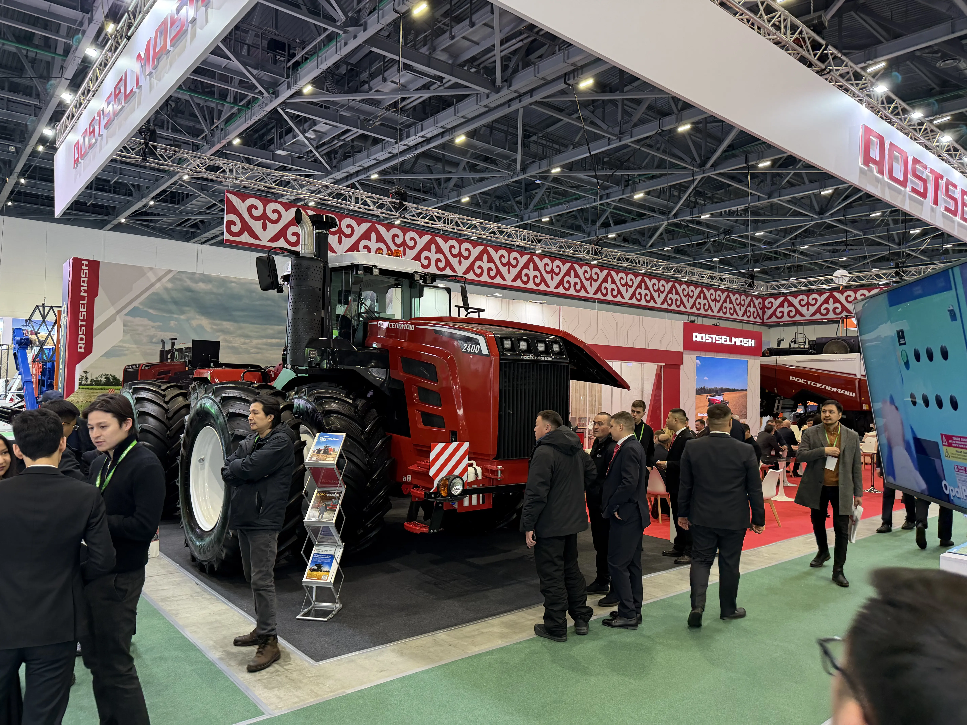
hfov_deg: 71.6
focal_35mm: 24
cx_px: 484
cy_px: 362
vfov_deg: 56.8
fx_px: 670
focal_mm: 6.76
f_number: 1.78
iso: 250
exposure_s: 1/50
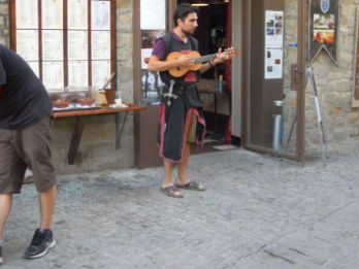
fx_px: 477
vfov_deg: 31.3
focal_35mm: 46
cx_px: 159
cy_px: 94
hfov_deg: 41.2
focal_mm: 5.7
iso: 100
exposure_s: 1/40
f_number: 2.8
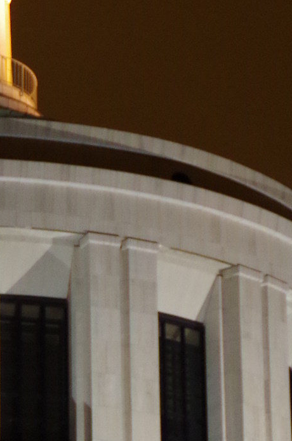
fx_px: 4304
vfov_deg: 5.9
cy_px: 223
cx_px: -72
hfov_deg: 3.9
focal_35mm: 352
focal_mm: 68
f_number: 5.6
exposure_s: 1/4
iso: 1600
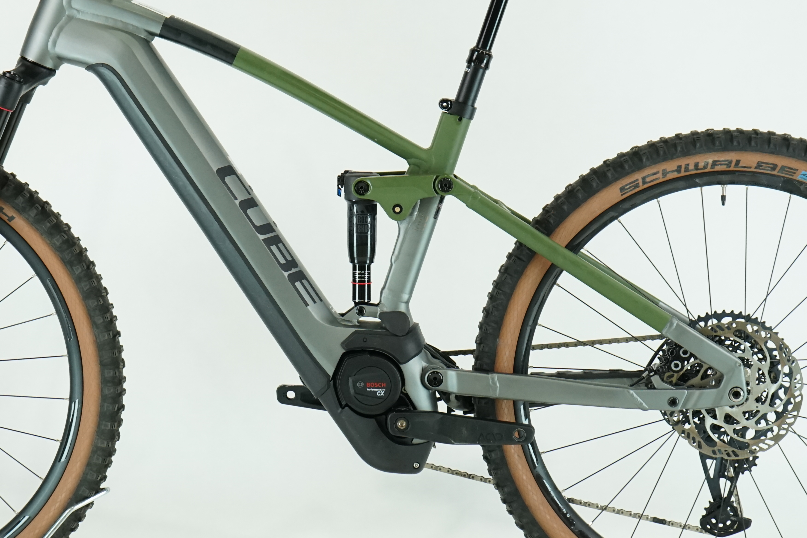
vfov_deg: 14.2
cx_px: 303
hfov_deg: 21.2
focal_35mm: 96
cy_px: 216
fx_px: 2152
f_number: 5.6
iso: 1600
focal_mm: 56
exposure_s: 1/200
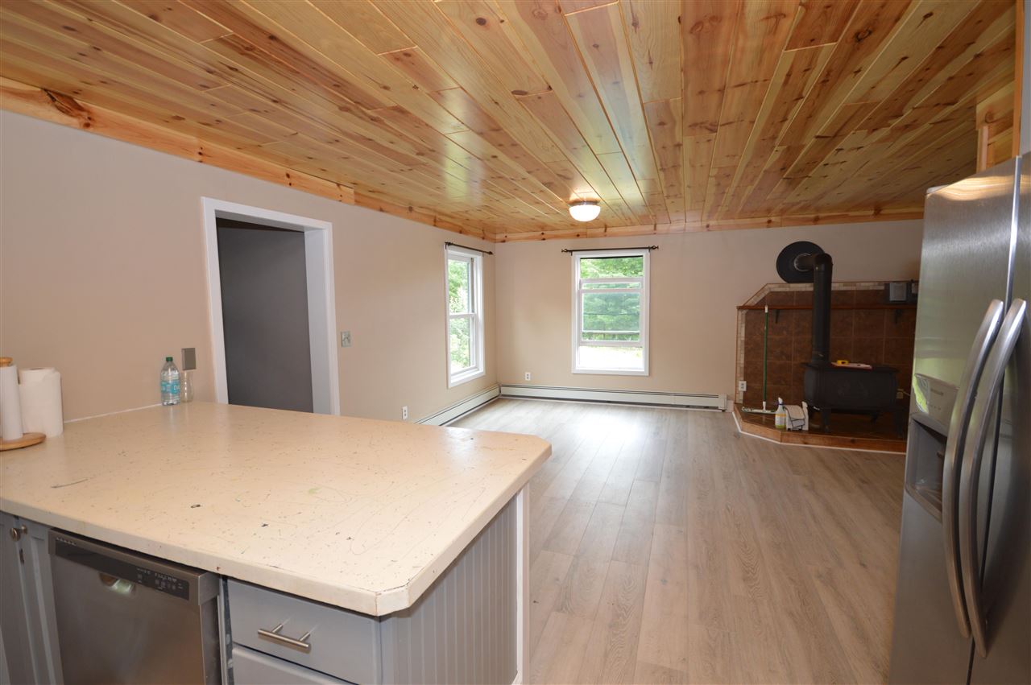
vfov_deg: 77.2
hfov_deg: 100.4
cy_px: 342
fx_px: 429
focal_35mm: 15
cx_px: 516
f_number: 4
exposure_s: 1/60
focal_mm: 10
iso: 400
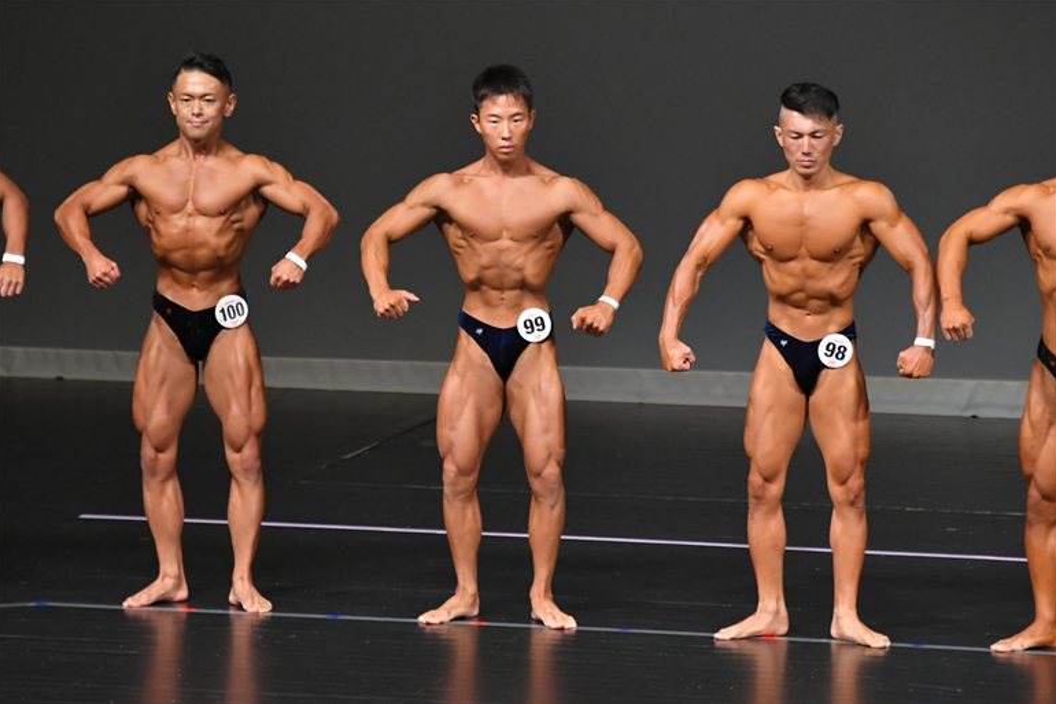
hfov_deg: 5.9
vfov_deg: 4.0
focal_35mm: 347
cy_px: 351
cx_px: 529
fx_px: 10176
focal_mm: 230
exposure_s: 1/400
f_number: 5.6
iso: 4000
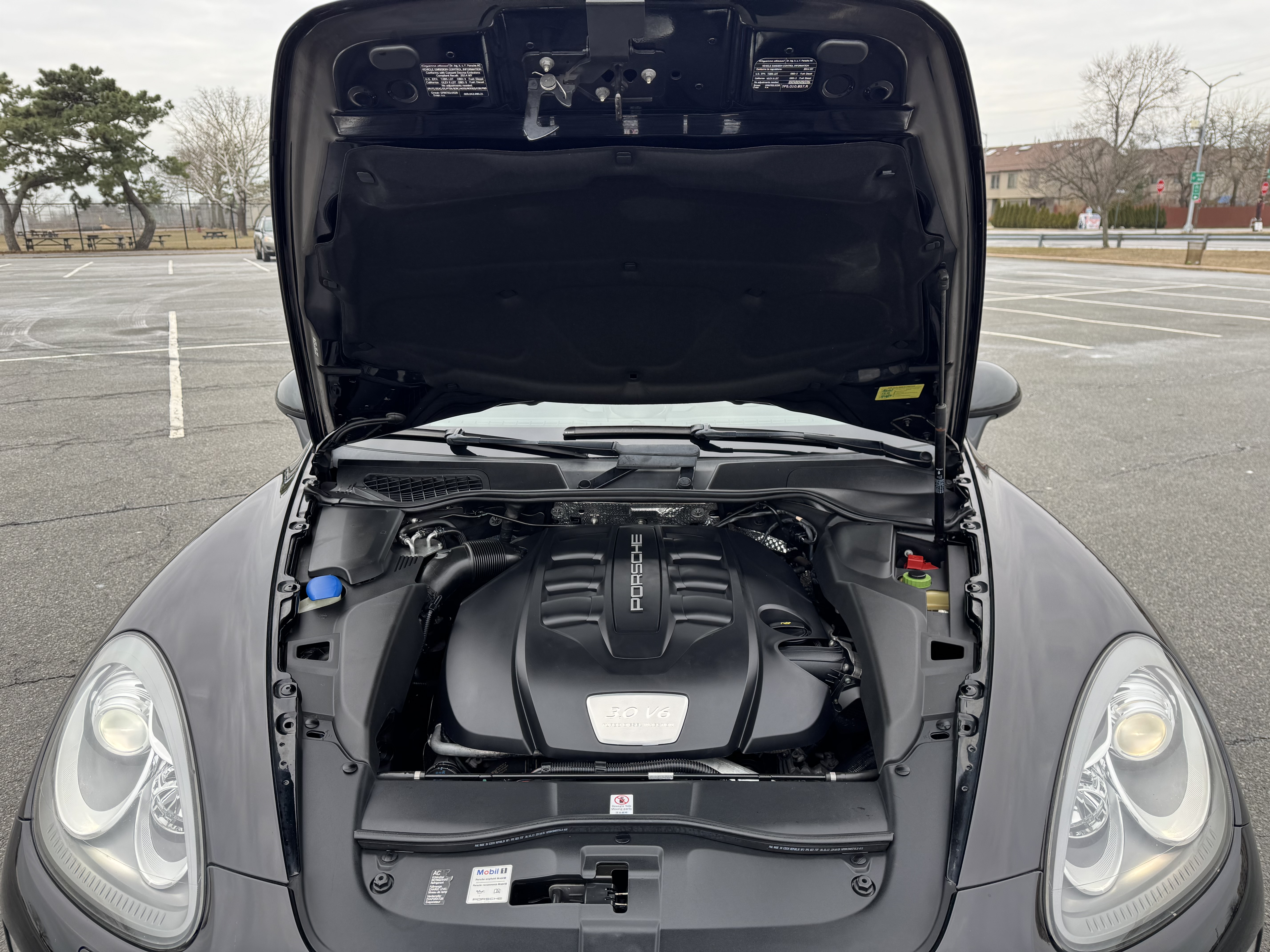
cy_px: 476
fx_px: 881
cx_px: 635
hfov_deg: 71.6
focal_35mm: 24
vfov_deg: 56.8
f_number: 1.78
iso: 80
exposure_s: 1/567
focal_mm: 6.76
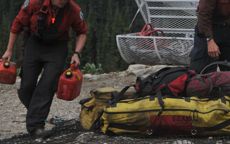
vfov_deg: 4.2
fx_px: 1956
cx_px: 183
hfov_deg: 6.7
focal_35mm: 312
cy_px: 26
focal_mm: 95
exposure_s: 1/640
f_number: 5.3
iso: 200
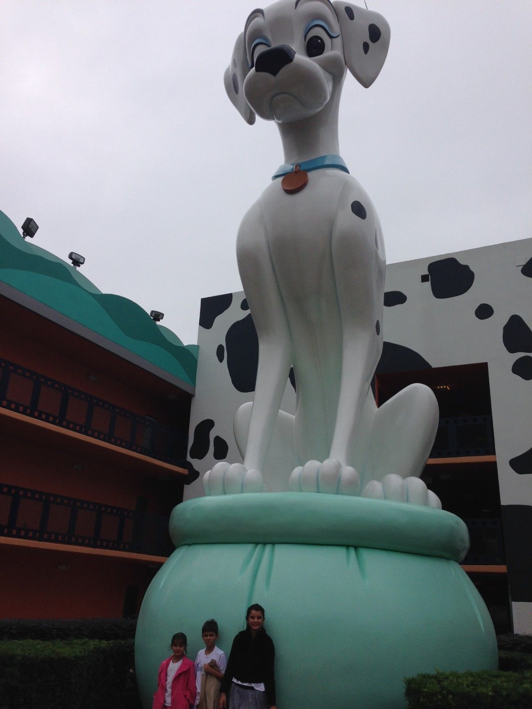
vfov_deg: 55.4
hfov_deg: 42.9
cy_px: 354
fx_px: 676
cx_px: 266
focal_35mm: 33
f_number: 2.4
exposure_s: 1/1550
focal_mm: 4.12
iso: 50
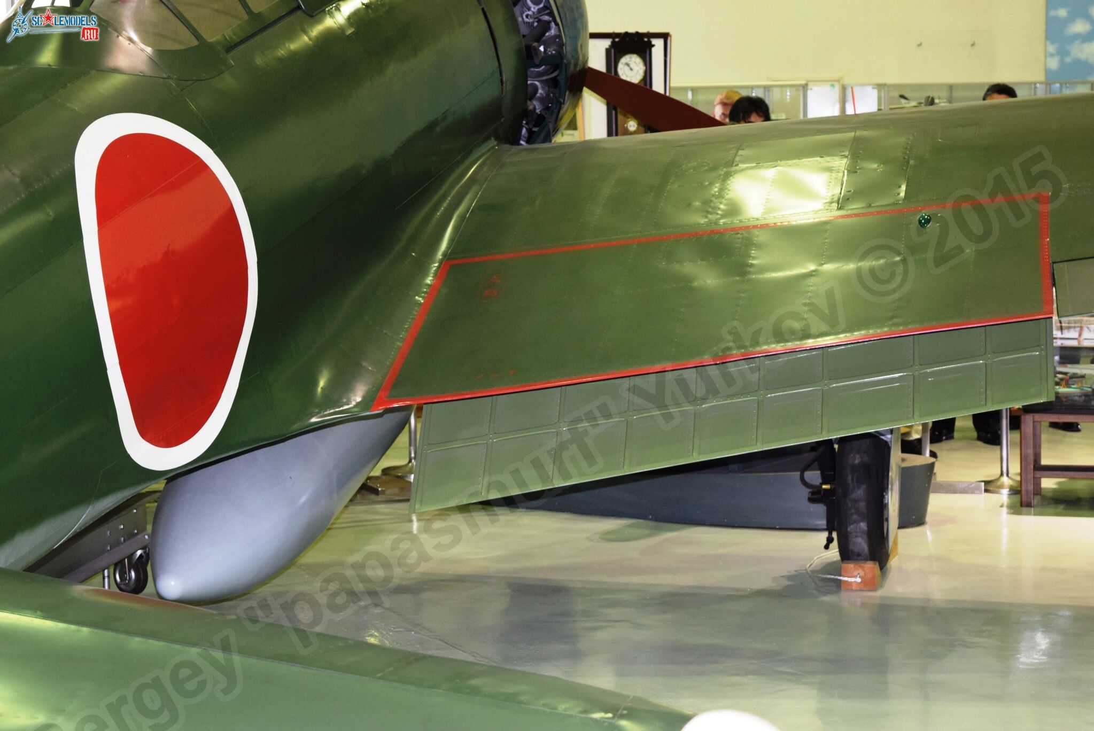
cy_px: 366
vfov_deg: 16.6
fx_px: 2509
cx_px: 547
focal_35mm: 82
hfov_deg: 24.6
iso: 1000
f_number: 5.6
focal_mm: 55
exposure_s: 1/60
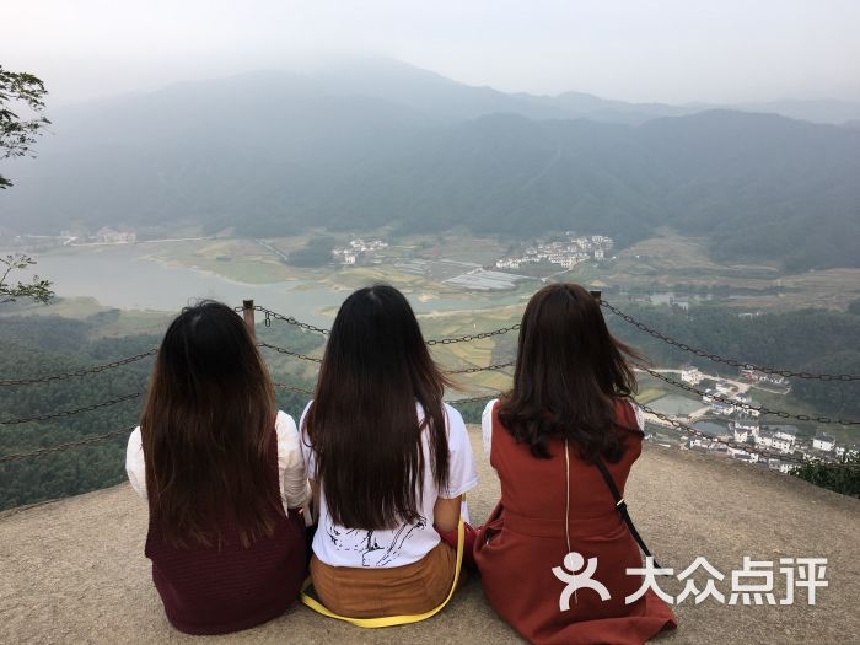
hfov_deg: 61.7
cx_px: 430
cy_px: 322
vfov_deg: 48.2
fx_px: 720
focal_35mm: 29
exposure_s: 1/100
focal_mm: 4.15
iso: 32
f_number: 2.2
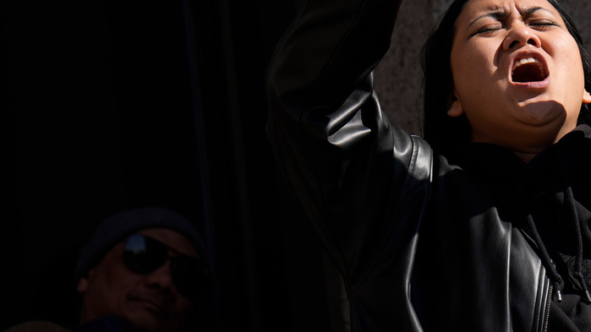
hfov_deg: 5.1
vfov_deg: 2.9
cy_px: 96
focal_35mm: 425
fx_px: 6659
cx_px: 388
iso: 200
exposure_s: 1/1000
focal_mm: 185
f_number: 6.3
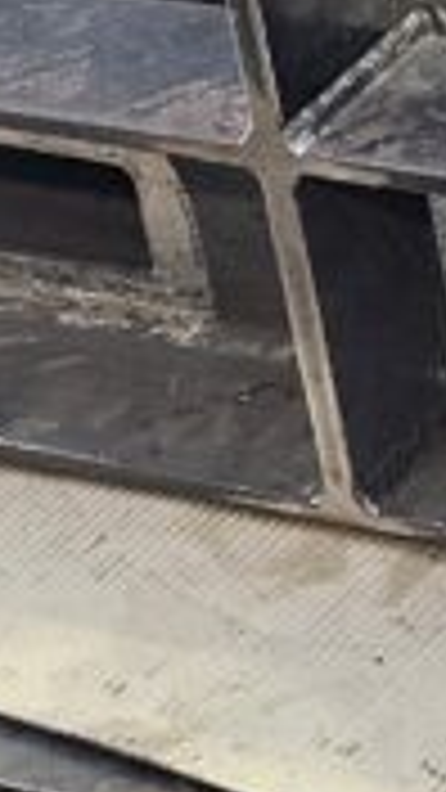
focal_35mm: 146
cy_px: -522
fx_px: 3070
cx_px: 1320
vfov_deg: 13.5
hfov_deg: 7.4
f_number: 1.7
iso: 200
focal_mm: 6.3
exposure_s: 1/100
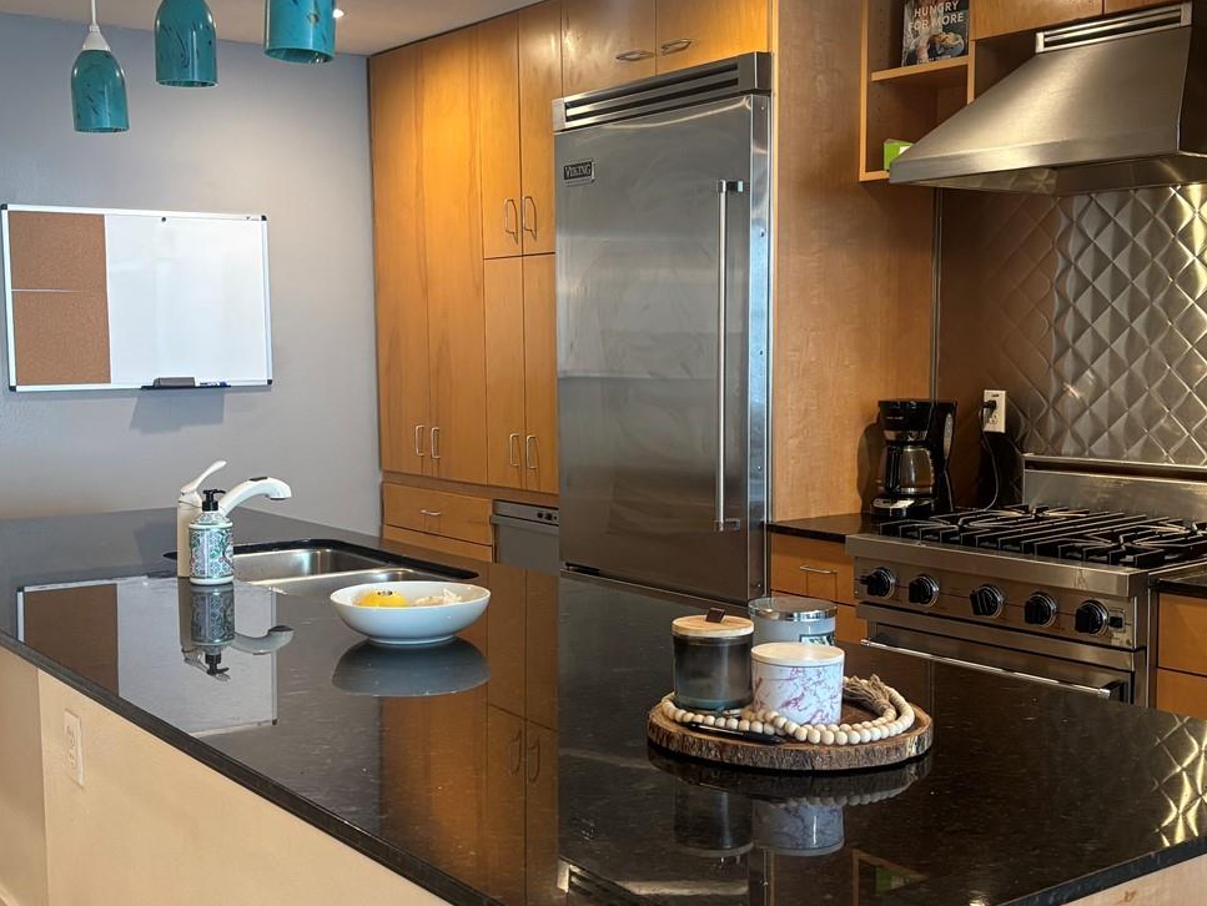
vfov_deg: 33.6
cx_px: 610
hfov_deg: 43.8
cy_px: 467
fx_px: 1500
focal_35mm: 43
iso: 250
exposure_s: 1/60
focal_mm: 5.96
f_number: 1.6
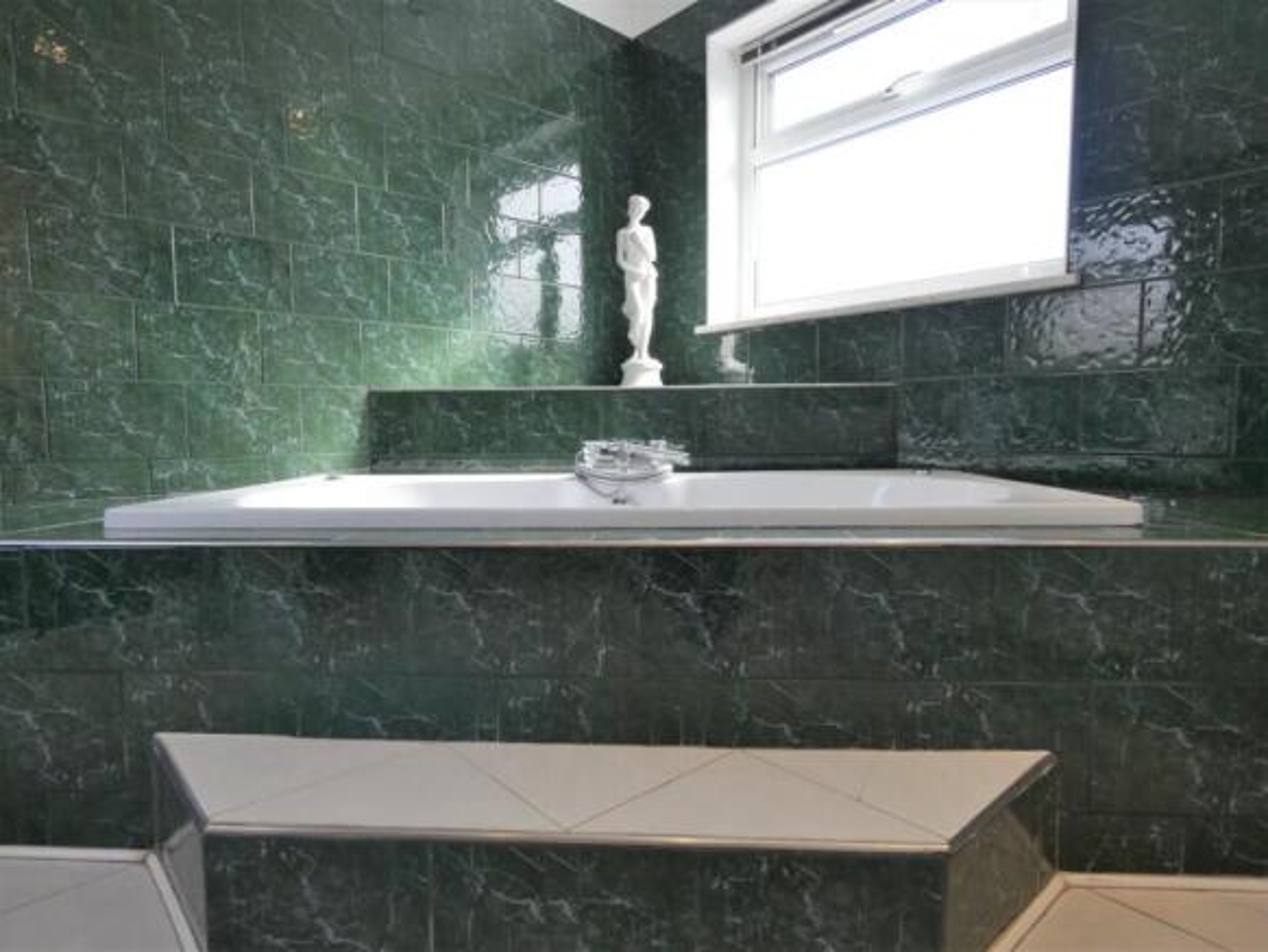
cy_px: 476
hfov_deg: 87.7
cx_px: 634
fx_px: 660
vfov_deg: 71.6
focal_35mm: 18
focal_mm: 9
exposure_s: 1/100
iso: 200
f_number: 4
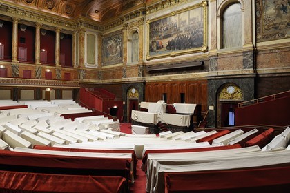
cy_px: 96
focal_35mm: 24
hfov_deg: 73.7
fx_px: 193
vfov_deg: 53.1
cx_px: 145
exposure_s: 1/1.67
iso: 200
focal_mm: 24
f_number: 7.1
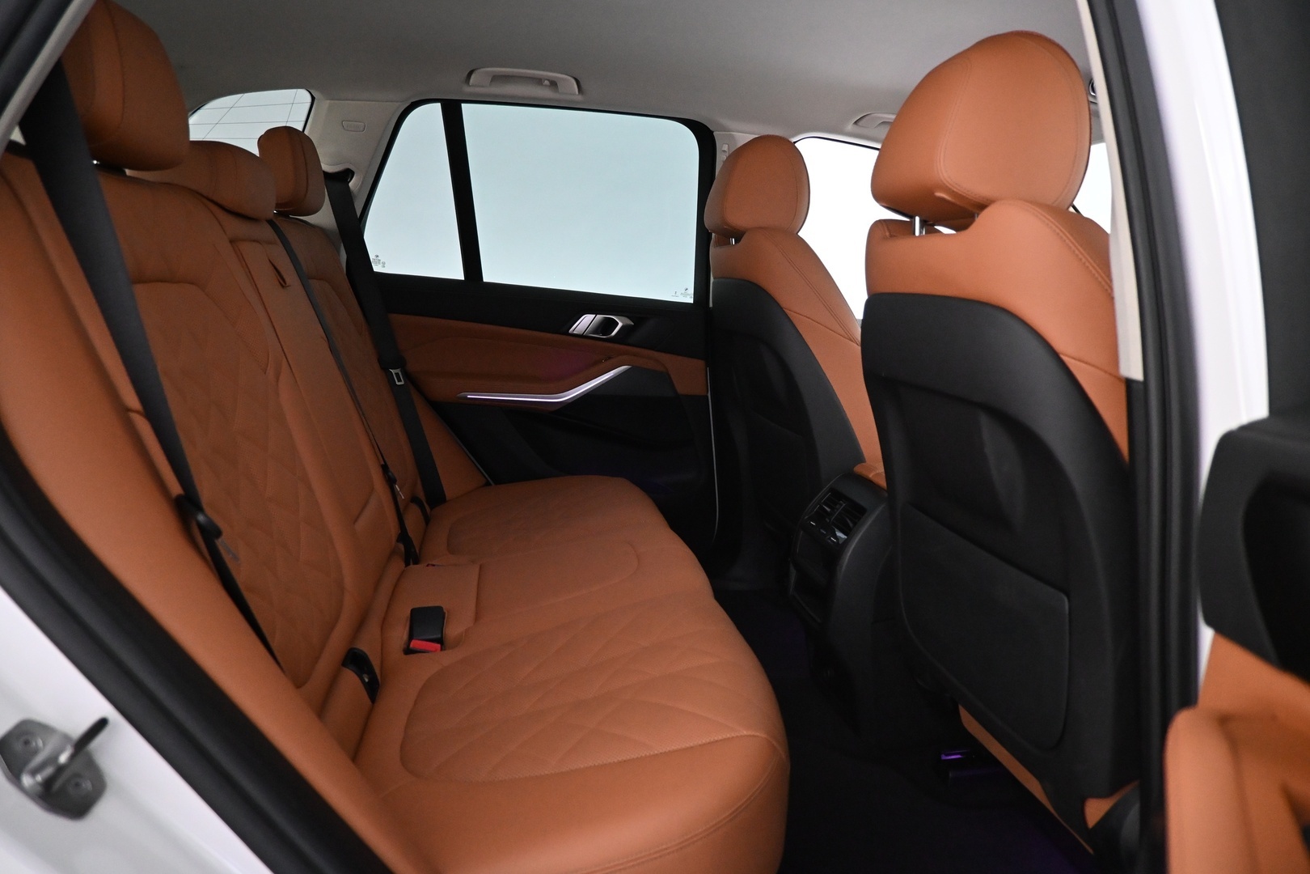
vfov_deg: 53.1
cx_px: 655
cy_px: 437
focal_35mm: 24
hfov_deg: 73.7
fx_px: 873
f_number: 3.5
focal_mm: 16
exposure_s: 1/60
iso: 4000
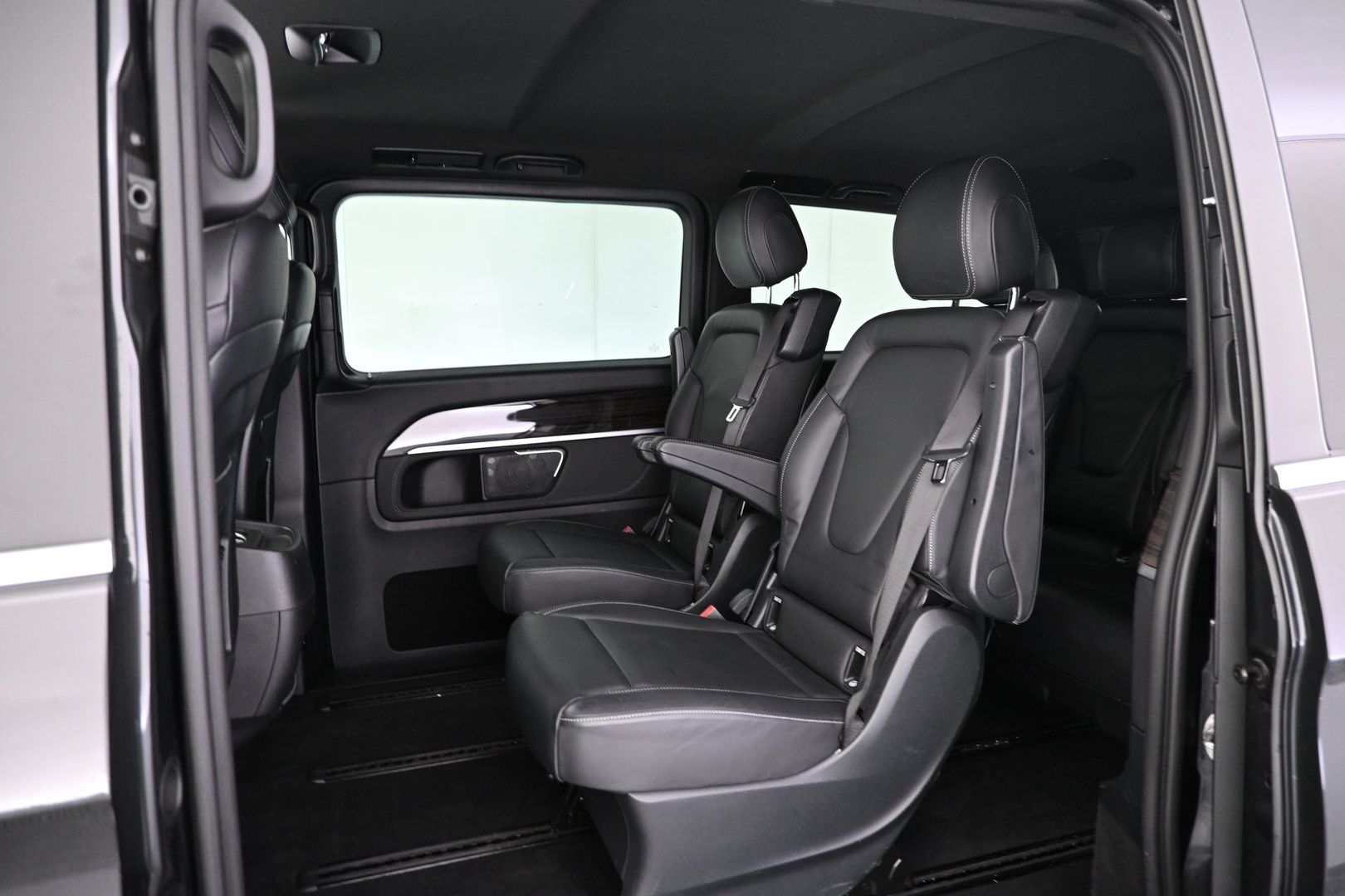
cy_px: 448
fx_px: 897
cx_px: 672
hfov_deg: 73.7
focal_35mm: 24
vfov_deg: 53.1
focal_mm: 16
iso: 1600
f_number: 3.5
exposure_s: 1/13
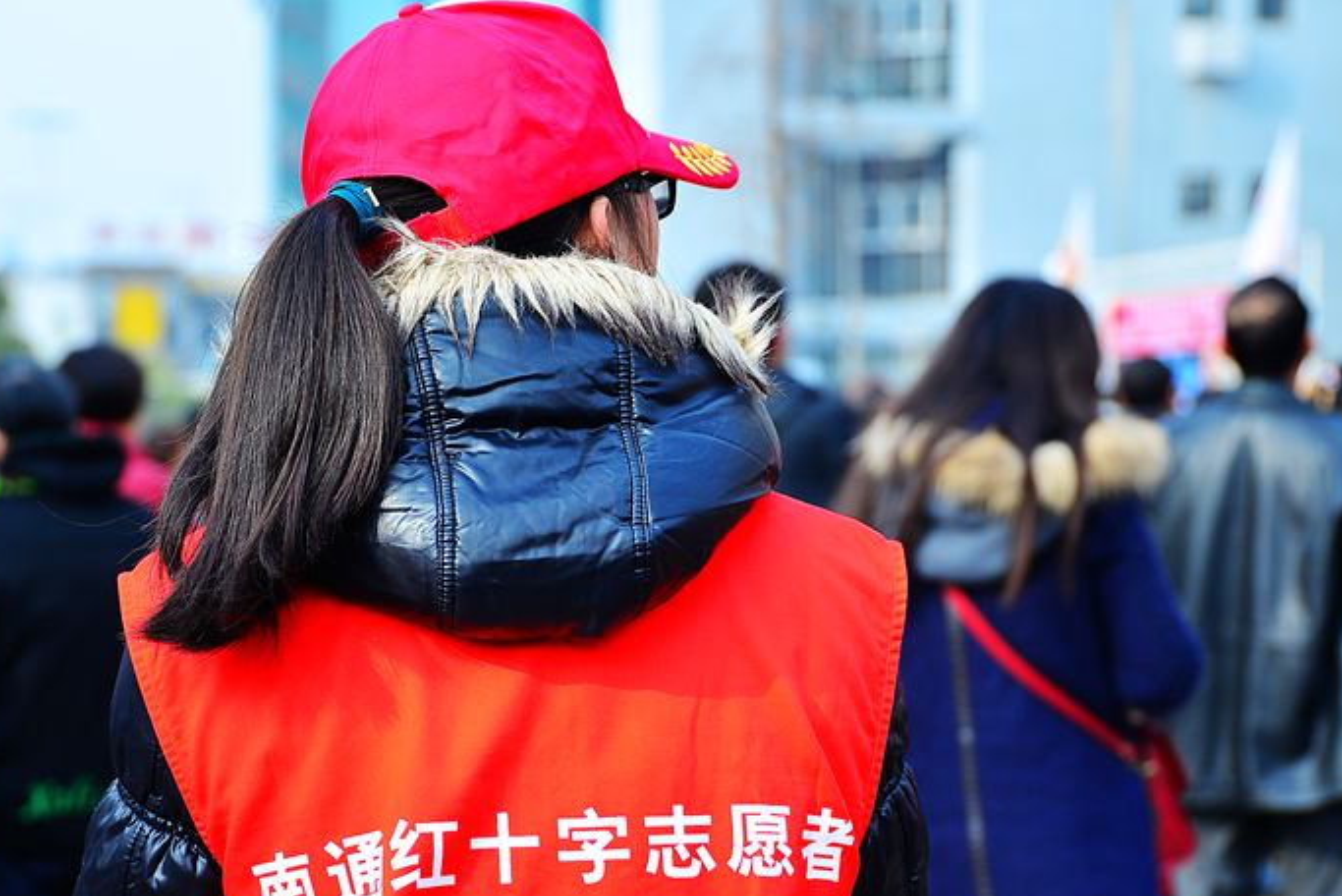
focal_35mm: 93
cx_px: 540
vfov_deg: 14.7
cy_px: 591
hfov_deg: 21.9
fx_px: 3468
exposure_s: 1/500
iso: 160
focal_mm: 62
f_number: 4
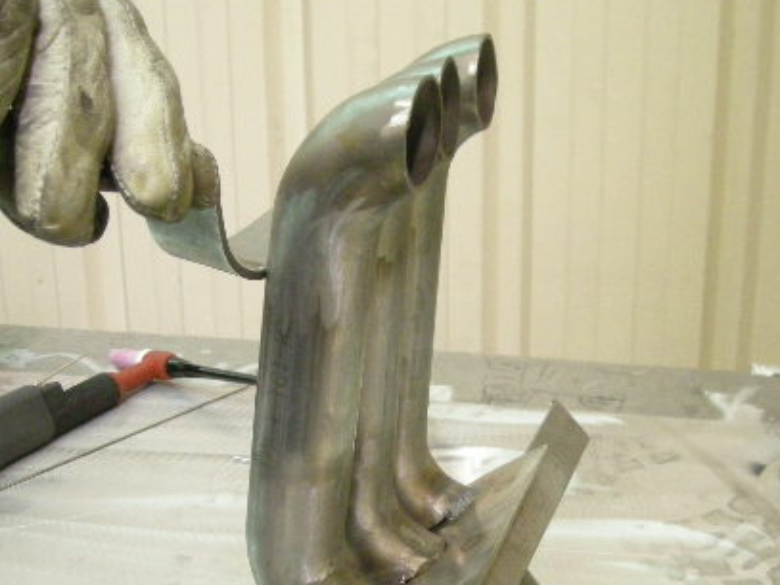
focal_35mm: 55
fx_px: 1239
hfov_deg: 34.9
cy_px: 403
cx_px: 429
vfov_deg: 26.4
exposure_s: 1/23.7
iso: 400
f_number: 2.8
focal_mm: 5.7
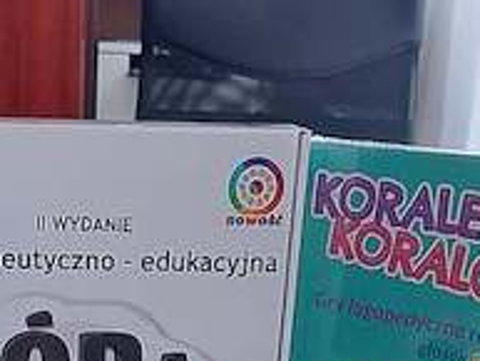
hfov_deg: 22.2
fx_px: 1207
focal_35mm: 87
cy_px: 614
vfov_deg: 15.1
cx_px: 107
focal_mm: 5.23
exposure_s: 1/50
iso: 125
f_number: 1.8
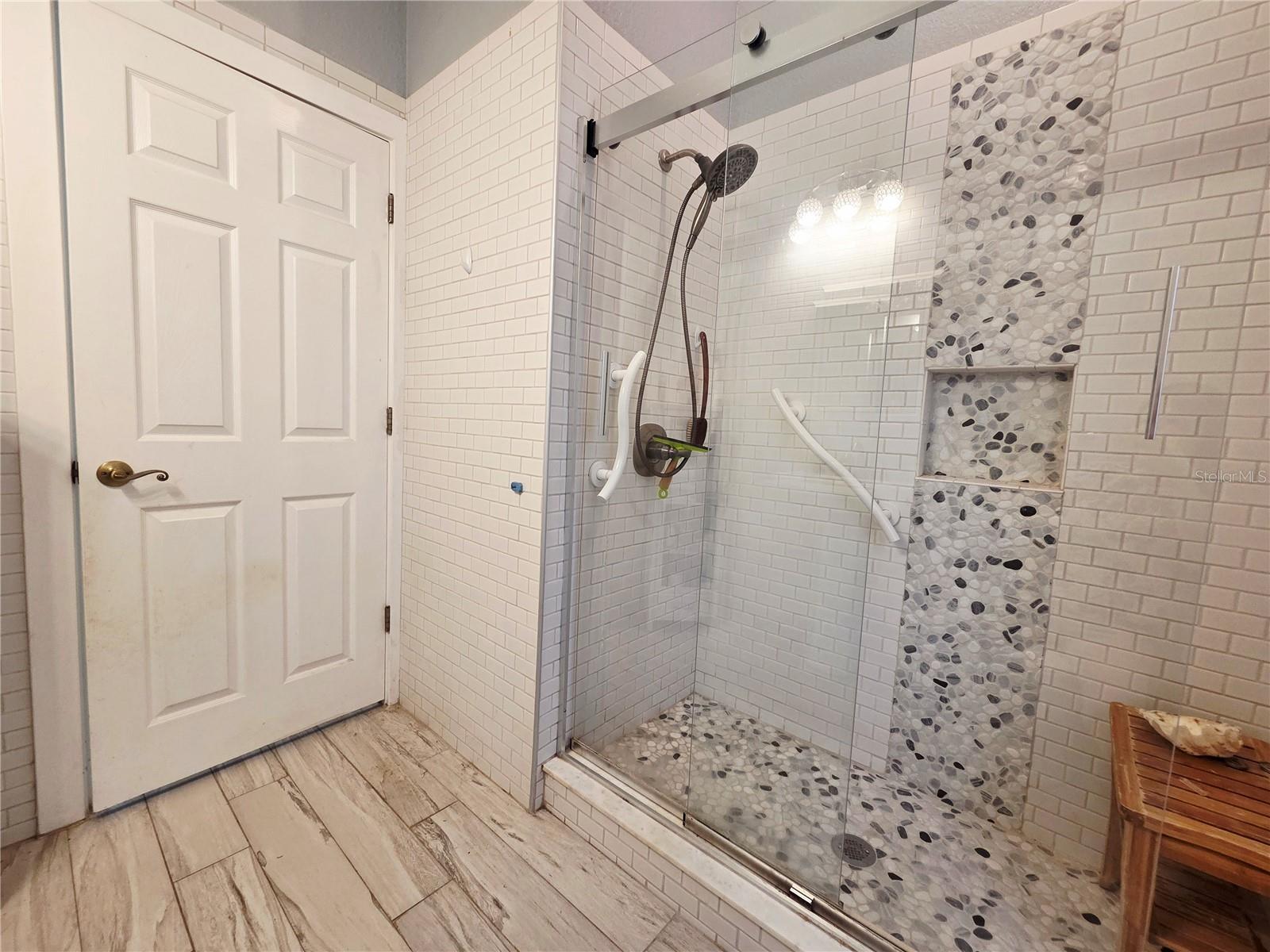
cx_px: 635
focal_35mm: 13
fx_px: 477
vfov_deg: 89.9
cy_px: 476
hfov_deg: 106.2
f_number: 2.2
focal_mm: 2.2
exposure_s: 1/60.2
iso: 200
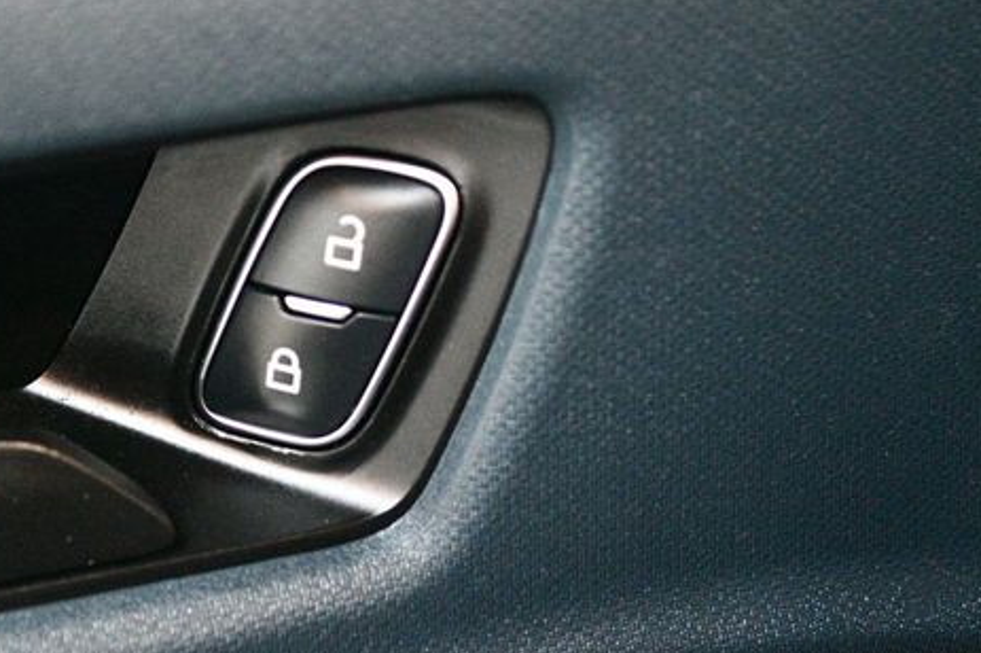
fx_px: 2260
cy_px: 271
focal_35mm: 83
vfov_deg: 16.4
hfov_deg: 24.3
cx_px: 311
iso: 12800
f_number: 5.3
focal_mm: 40
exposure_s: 1/60
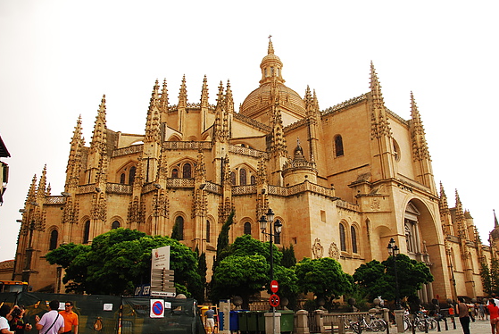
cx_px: 263
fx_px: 402
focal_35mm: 29
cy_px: 167
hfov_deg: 63.6
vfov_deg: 45.1
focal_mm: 18
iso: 200
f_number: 4.5
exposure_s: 1/250
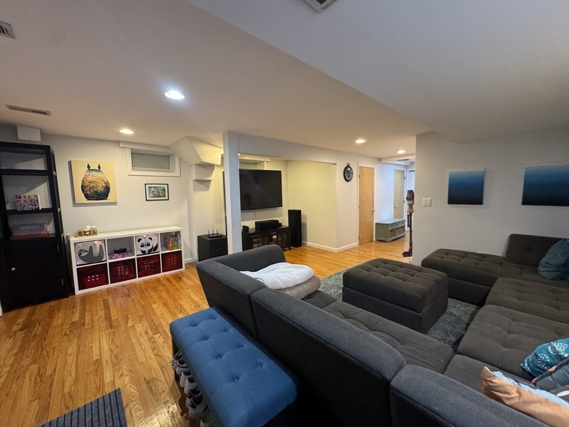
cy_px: 214
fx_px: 230
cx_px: 284
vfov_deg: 85.7
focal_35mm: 14
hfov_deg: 102.1
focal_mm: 2.22
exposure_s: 1/60
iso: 400
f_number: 2.2
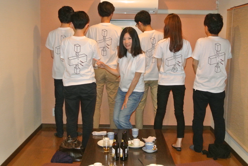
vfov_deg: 27.6
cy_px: 83
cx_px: 124
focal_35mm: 49
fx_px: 338
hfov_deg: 40.3
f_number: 4.5
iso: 3200
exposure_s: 1/60
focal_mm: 18.2
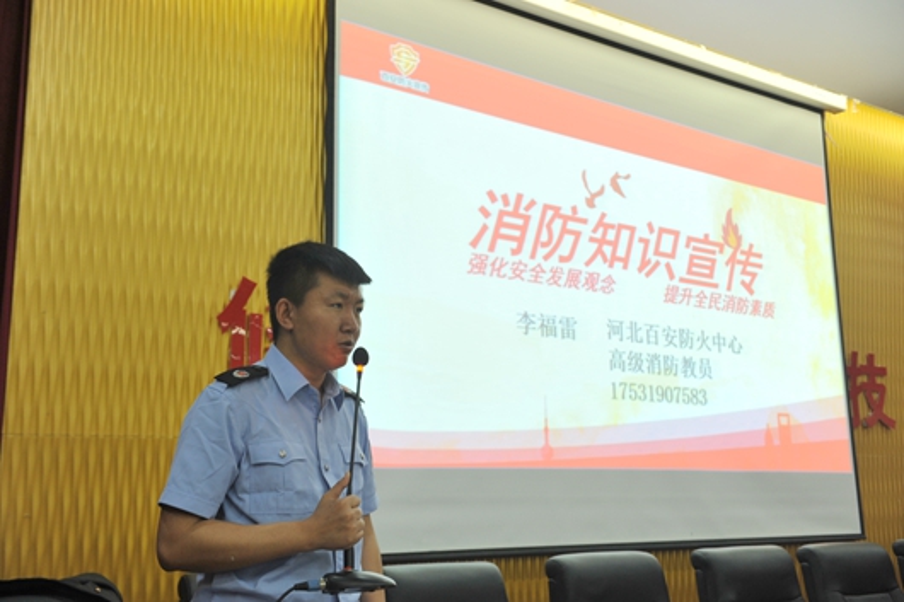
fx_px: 954
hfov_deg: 50.7
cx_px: 452
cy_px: 301
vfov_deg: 35.0
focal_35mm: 38
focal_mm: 38
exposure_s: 1/25
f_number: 4
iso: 640
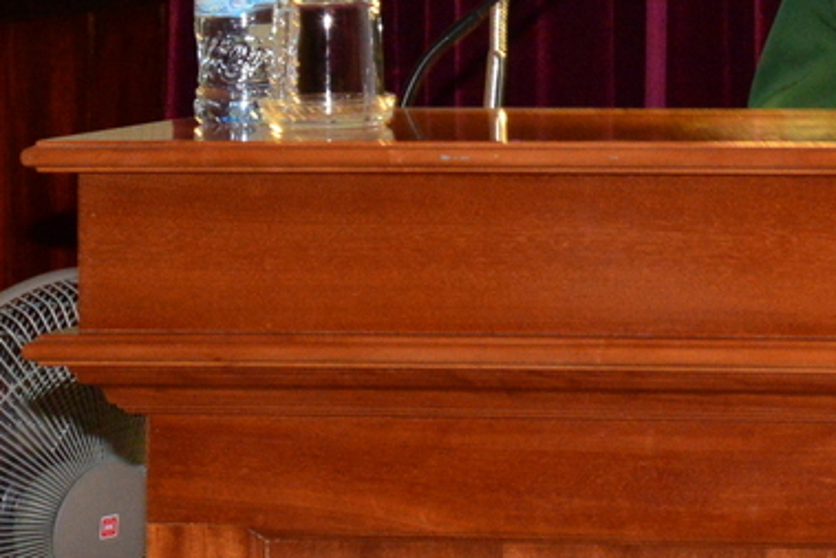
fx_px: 3182
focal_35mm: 137
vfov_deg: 9.8
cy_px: -148
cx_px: 911
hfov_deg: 14.6
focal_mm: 52
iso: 2000
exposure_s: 1/60
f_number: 9
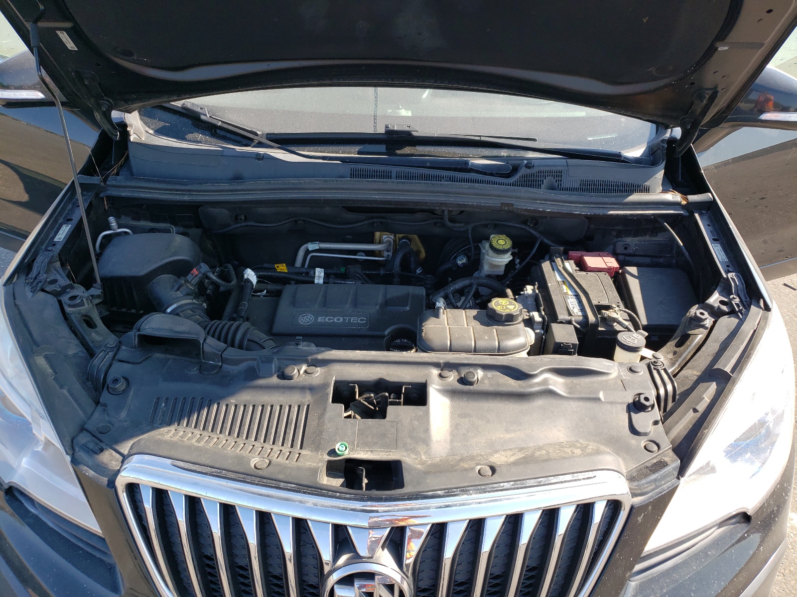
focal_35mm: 26
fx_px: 599
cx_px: 398
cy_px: 298
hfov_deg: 67.3
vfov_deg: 53.1
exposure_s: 1/714
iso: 50
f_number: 1.5
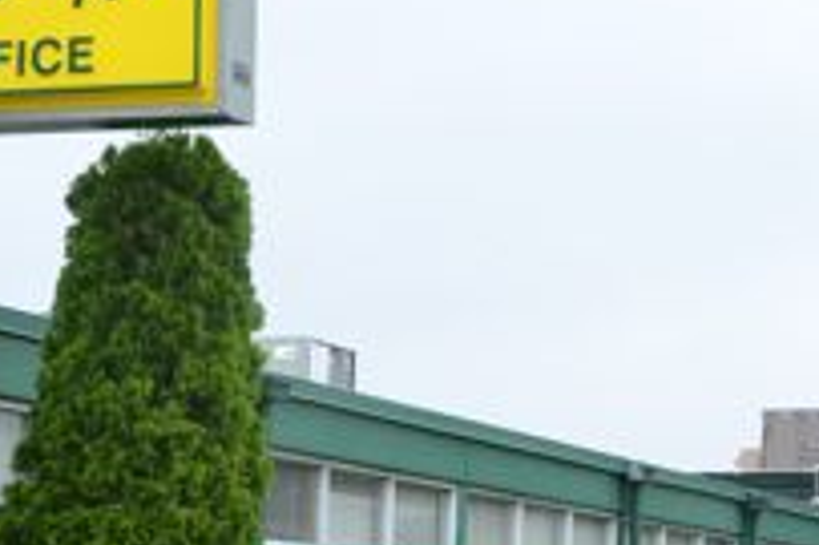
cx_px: 702
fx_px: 3332
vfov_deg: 9.3
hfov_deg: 13.9
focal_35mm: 147
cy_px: 283
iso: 200
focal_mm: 31
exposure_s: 1/200
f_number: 7.1
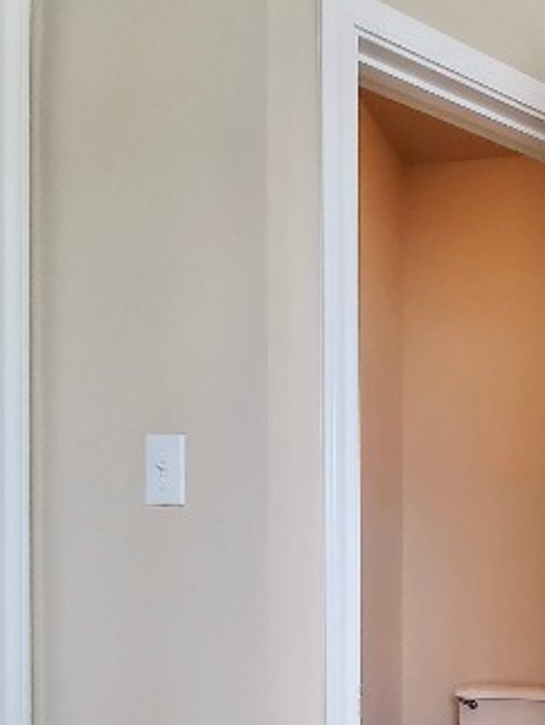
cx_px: 570
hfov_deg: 39.1
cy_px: 628
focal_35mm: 31
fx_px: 650
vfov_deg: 52.5
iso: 200
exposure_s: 1/60
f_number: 2.2
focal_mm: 1.8
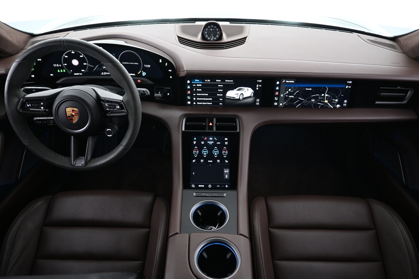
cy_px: 140
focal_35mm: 24
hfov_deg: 73.7
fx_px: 279
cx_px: 210
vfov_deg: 53.1
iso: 1600
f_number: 3.5
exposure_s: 1/20
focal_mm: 16
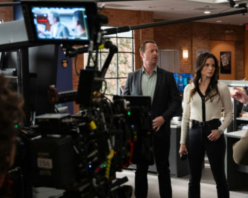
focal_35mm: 66
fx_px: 484
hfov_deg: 28.2
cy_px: 109
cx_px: 197
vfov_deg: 23.1
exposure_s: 1/100
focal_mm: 43
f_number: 5.6
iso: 3200
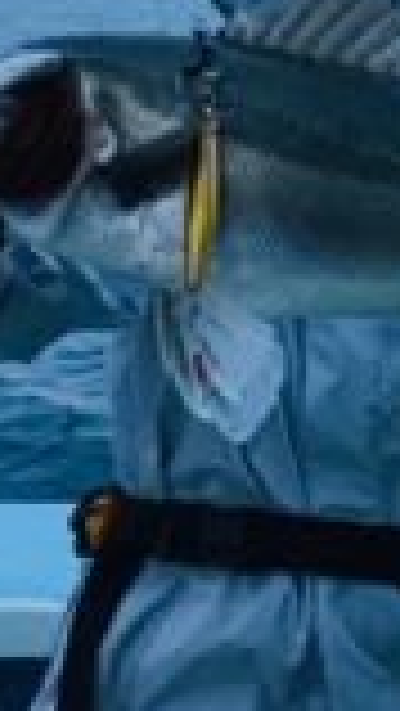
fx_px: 1507
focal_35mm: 80
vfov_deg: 25.2
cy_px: 0
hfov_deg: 14.8
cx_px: 418
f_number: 2.2
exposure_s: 1/30
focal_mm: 4.15
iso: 40
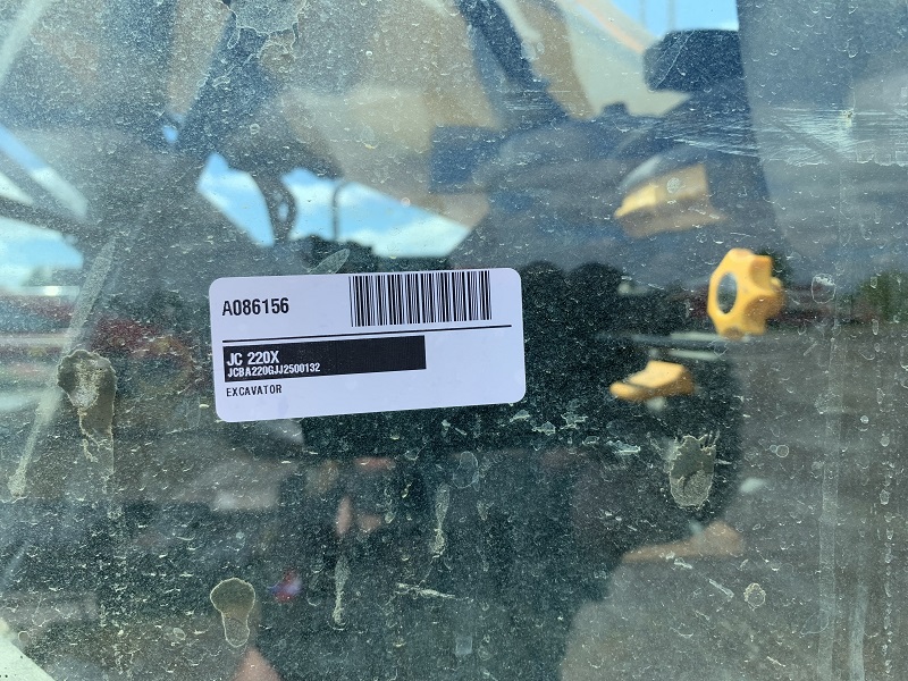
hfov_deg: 67.3
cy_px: 340
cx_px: 454
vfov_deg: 53.1
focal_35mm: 26
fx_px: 682
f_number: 1.8
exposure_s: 1/829
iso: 25
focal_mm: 4.25
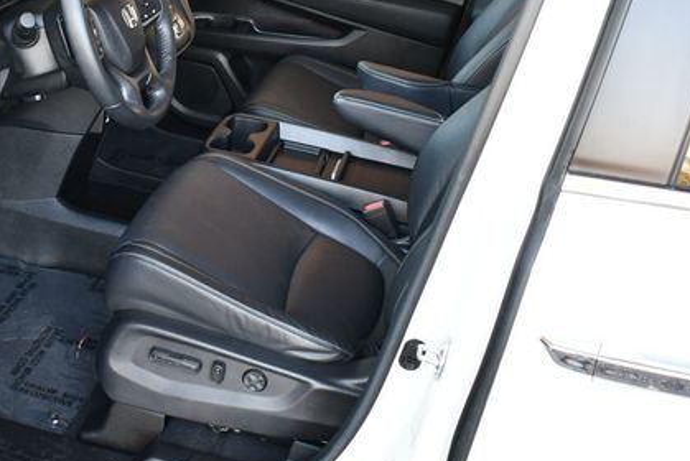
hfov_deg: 35.4
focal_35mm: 55
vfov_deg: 24.6
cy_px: 178
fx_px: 1055
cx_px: 171
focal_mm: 18
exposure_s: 1/160
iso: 800
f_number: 3.5
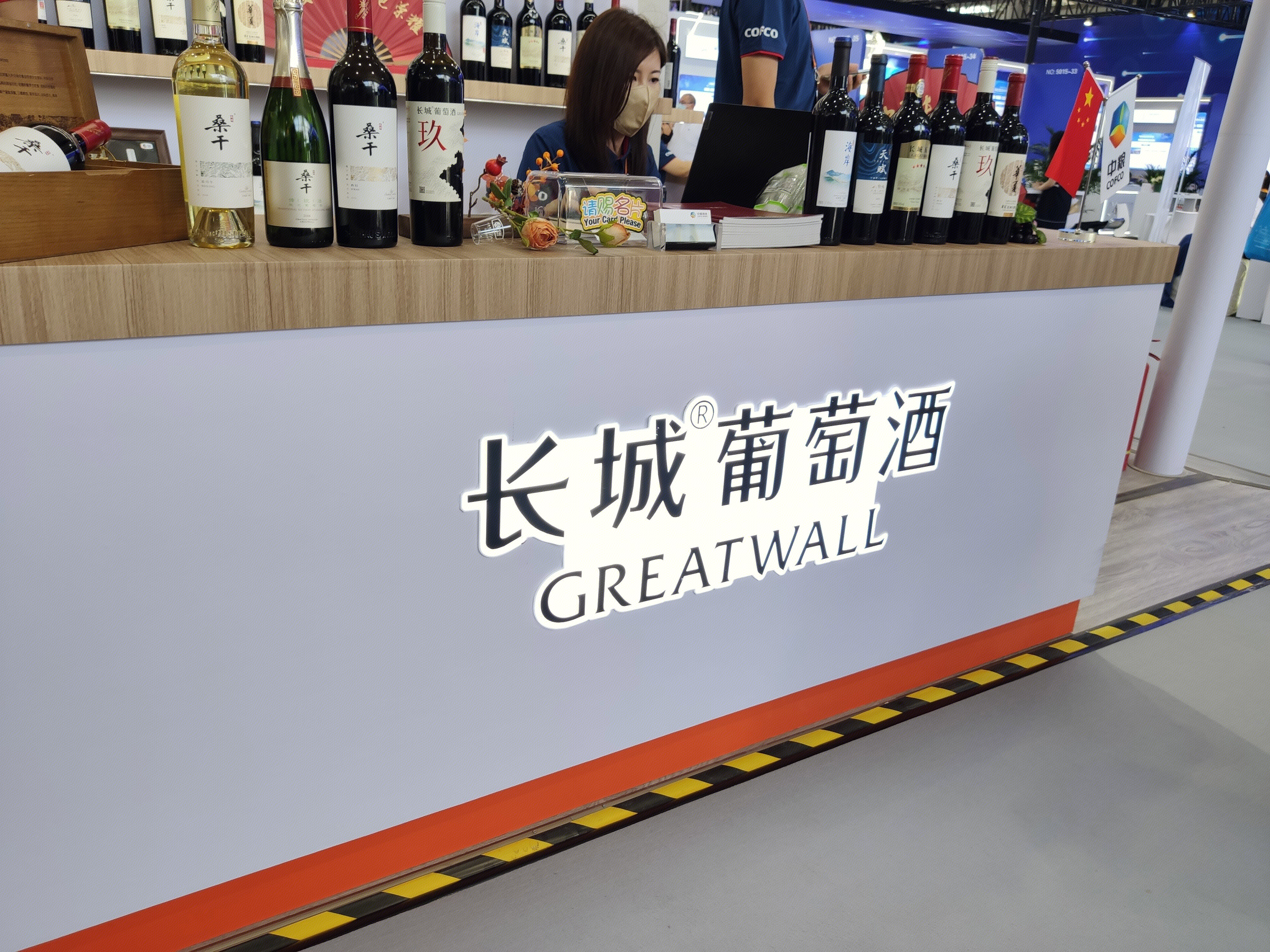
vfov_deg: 53.1
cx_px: 635
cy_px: 476
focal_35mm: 26
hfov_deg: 67.3
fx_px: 954
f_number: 1.75
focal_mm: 4.75
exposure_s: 1/100
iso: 126
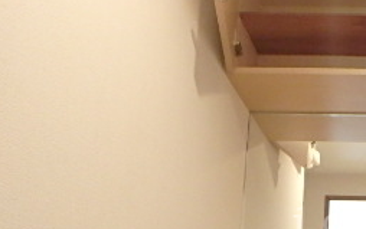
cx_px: 389
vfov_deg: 22.4
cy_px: 225
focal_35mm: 56
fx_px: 559
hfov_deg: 32.5
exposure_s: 1/30
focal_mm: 3.7
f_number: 3.5
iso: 800
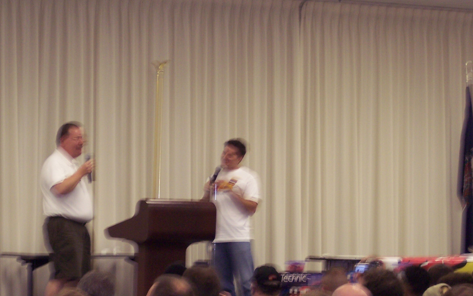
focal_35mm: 165
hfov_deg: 12.7
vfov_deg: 7.9
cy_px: 199
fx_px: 2127
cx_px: 176
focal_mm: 24
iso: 140
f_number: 4.8
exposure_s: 1/8
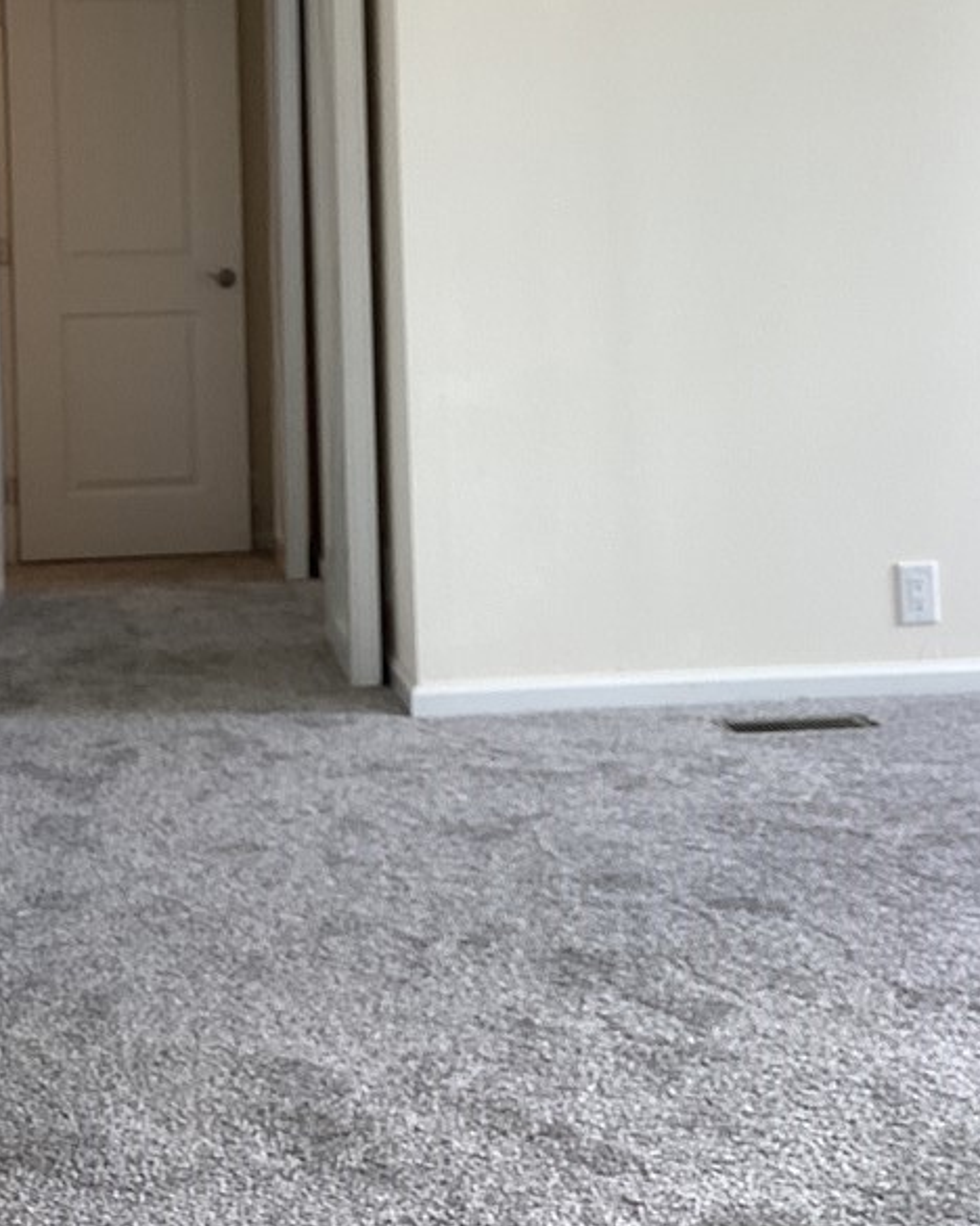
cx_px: 352
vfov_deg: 34.7
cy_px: 331
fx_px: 1922
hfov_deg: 28.5
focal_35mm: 53
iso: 50
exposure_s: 1/60
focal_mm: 3.3
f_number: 2.4
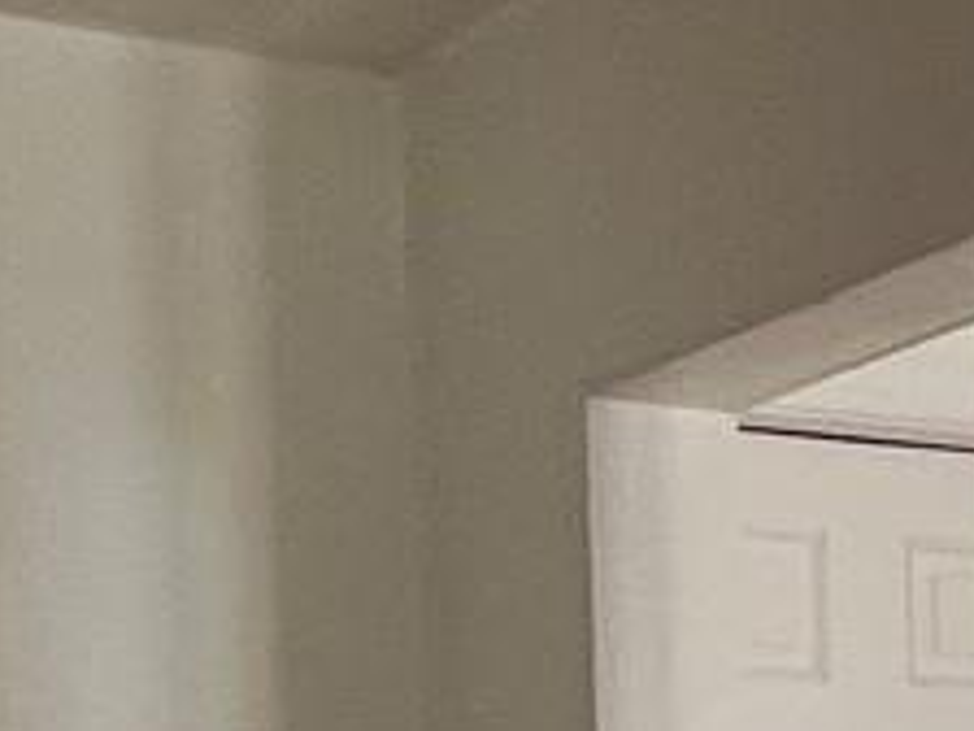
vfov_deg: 14.3
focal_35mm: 93
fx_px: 2617
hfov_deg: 20.6
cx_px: 57
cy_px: 1244
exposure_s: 1/75
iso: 250
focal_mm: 1.57
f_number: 1.8
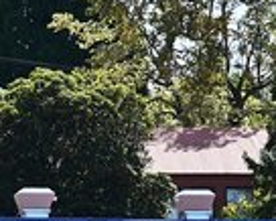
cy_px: 312
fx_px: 3196
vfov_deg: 3.9
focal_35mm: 391
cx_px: -317
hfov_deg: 4.8
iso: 160
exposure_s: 1/1600
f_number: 2.8
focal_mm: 70
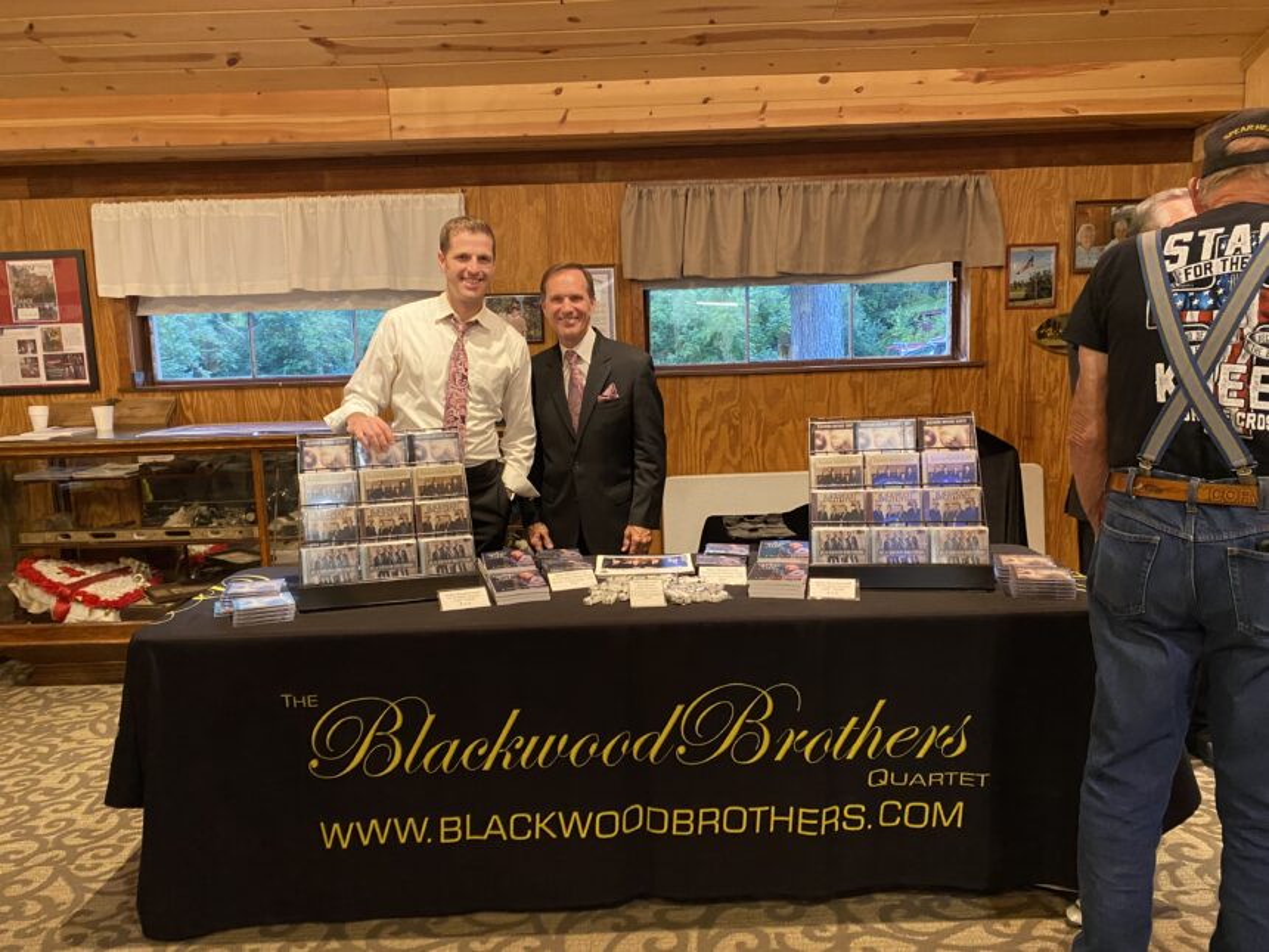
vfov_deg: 53.1
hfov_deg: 67.3
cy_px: 476
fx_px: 953
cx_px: 634
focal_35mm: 26
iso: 400
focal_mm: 4.25
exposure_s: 1/40
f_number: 1.8
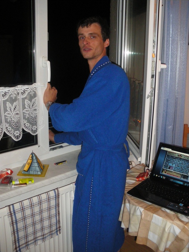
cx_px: 94
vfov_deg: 51.4
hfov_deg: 39.7
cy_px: 126
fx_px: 262
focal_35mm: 36
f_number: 3.5
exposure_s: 1/50
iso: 400
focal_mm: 6.3
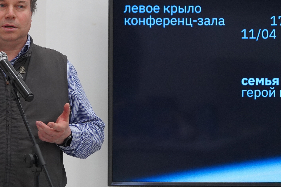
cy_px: 73
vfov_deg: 6.8
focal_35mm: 201
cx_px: 85
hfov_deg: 10.2
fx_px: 1569
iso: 2000
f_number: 4
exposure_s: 1/160
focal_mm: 103
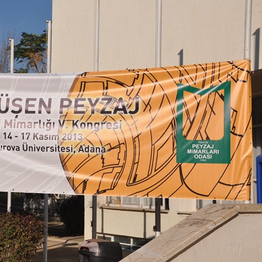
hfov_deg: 25.2
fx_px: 579
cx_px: 64
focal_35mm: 68
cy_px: 131
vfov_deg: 25.5
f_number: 11
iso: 200
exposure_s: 1/500
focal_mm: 35
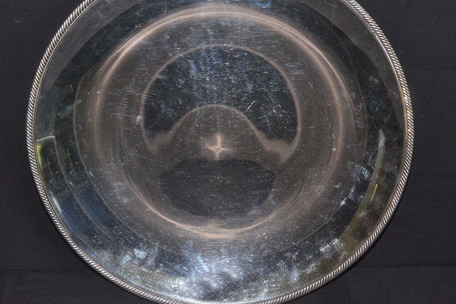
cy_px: 138
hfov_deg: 25.1
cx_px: 215
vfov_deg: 16.9
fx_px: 1026
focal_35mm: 81
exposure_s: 1/60
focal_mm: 40
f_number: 8
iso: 180
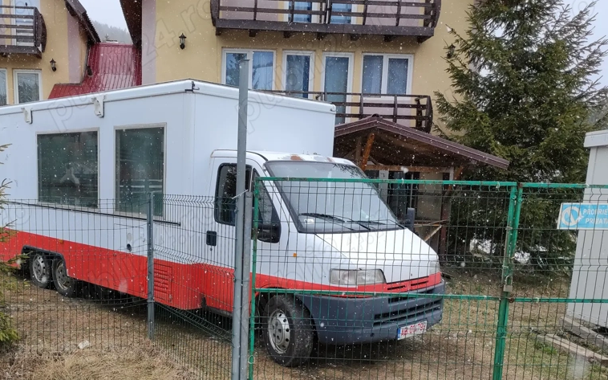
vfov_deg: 35.5
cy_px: 278
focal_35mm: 35
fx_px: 580
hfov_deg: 54.7
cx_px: 226
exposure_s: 1/585
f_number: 1.89
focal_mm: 5.43
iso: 50
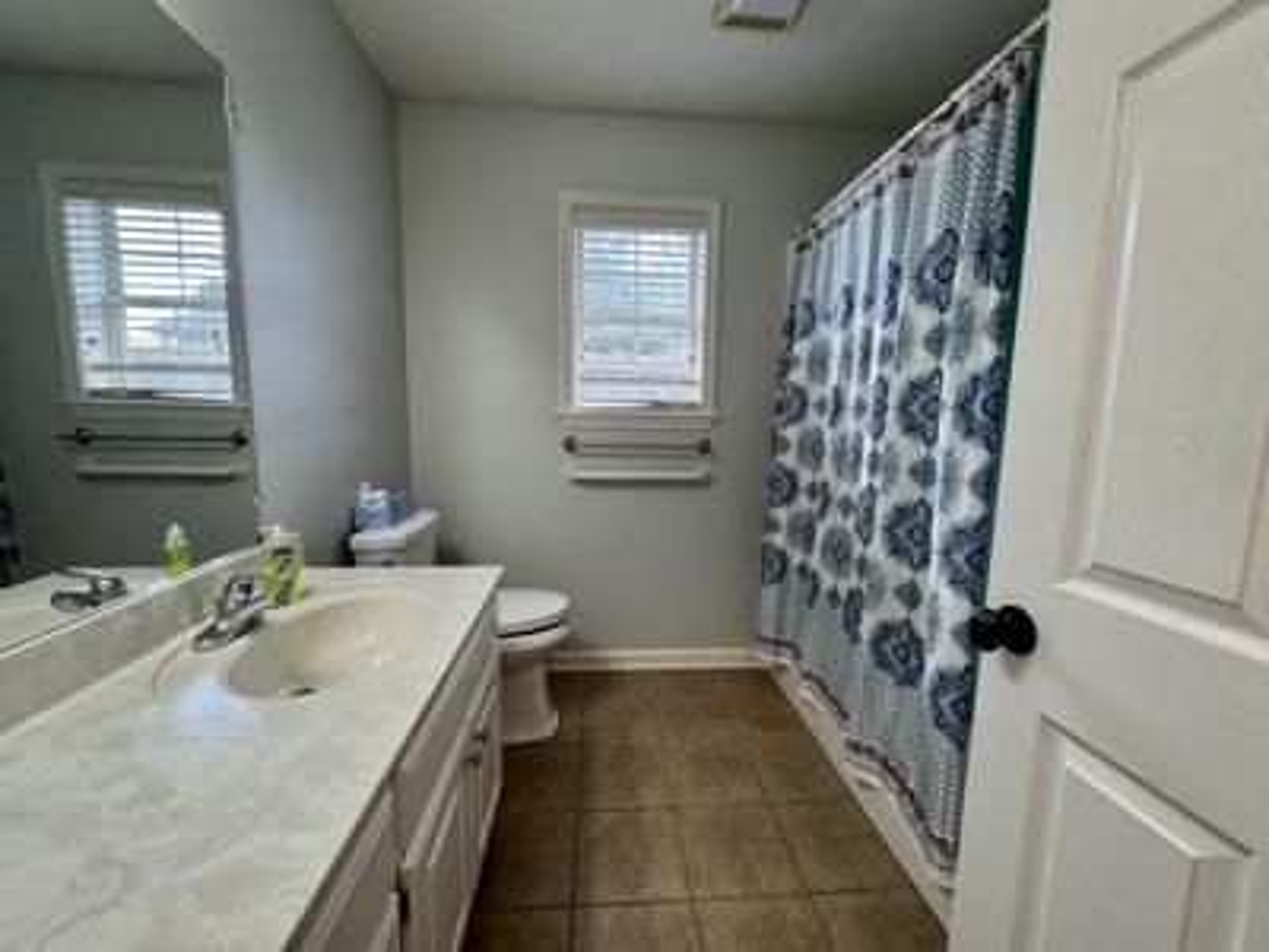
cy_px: 476
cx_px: 634
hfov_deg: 102.1
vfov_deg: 85.7
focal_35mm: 14
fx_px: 513
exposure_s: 1/120
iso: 160
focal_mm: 2.22
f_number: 2.2
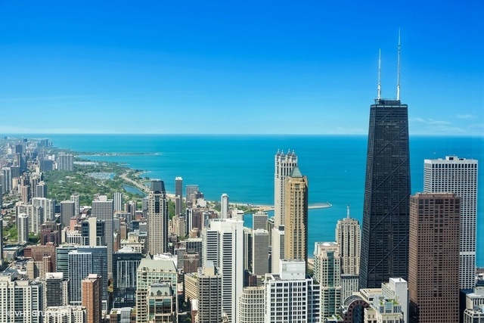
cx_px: 242
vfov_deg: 27.0
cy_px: 162
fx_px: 672
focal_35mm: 50
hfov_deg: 39.6
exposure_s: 1/180
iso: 200
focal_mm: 50
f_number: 9.5
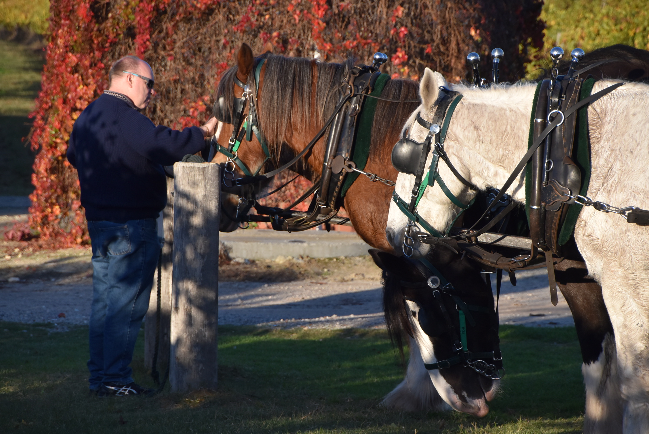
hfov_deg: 8.1
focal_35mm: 255
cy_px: 217
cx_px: 324
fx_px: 4601
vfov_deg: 5.4
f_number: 6.3
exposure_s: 1/1000
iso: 560
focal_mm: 170
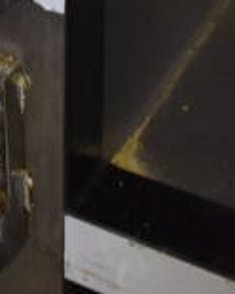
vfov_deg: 9.2
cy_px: -280
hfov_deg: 7.5
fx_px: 1730
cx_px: -237
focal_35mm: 199
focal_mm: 24
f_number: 3.8
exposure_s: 1/125
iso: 1400
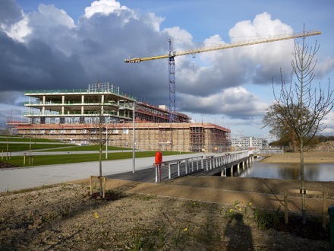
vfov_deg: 49.7
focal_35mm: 28
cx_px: 167
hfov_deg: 63.4
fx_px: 270
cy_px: 126
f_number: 5.6
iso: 100
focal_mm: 14
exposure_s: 1/500
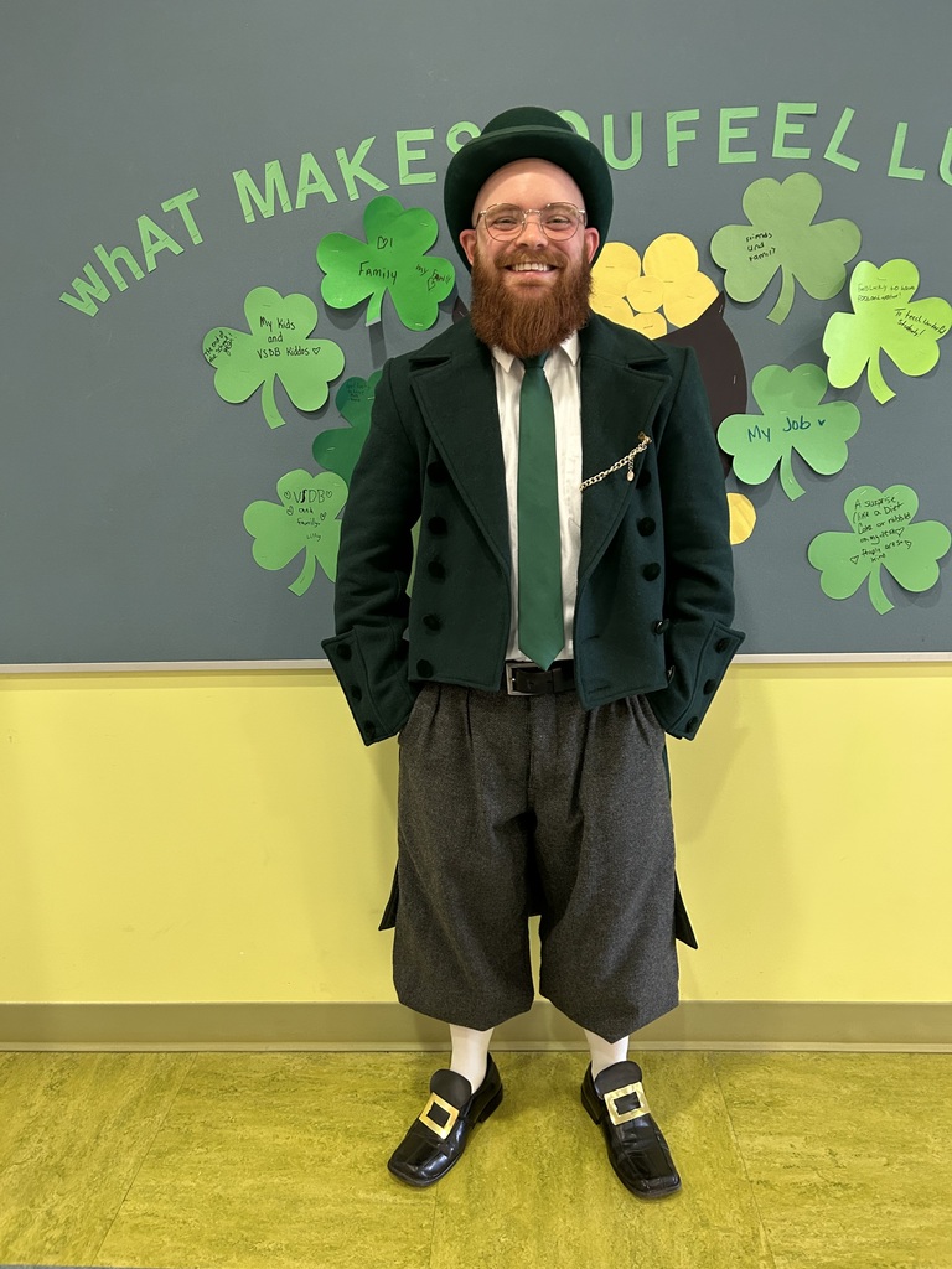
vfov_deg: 67.3
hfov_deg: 53.1
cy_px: 634
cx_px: 476
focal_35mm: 26
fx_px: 953
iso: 250
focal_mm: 5.7
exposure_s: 1/60
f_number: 1.5
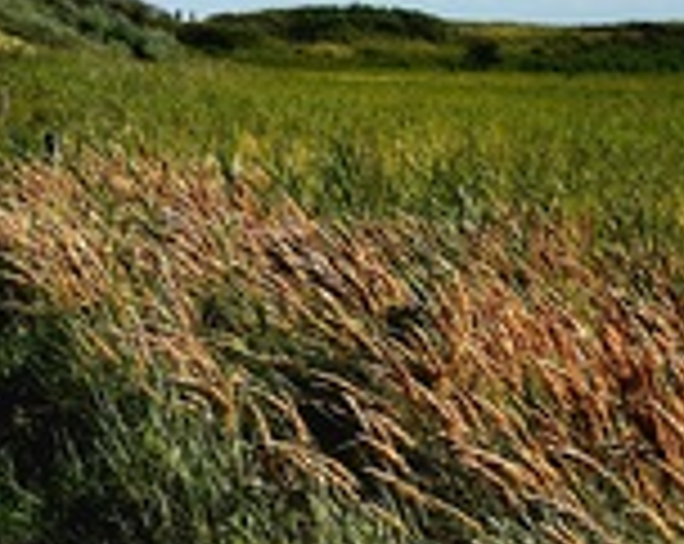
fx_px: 1839
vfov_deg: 16.8
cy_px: 169
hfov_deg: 19.9
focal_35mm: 91
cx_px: -117
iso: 100
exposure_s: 1/125
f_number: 14
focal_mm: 32
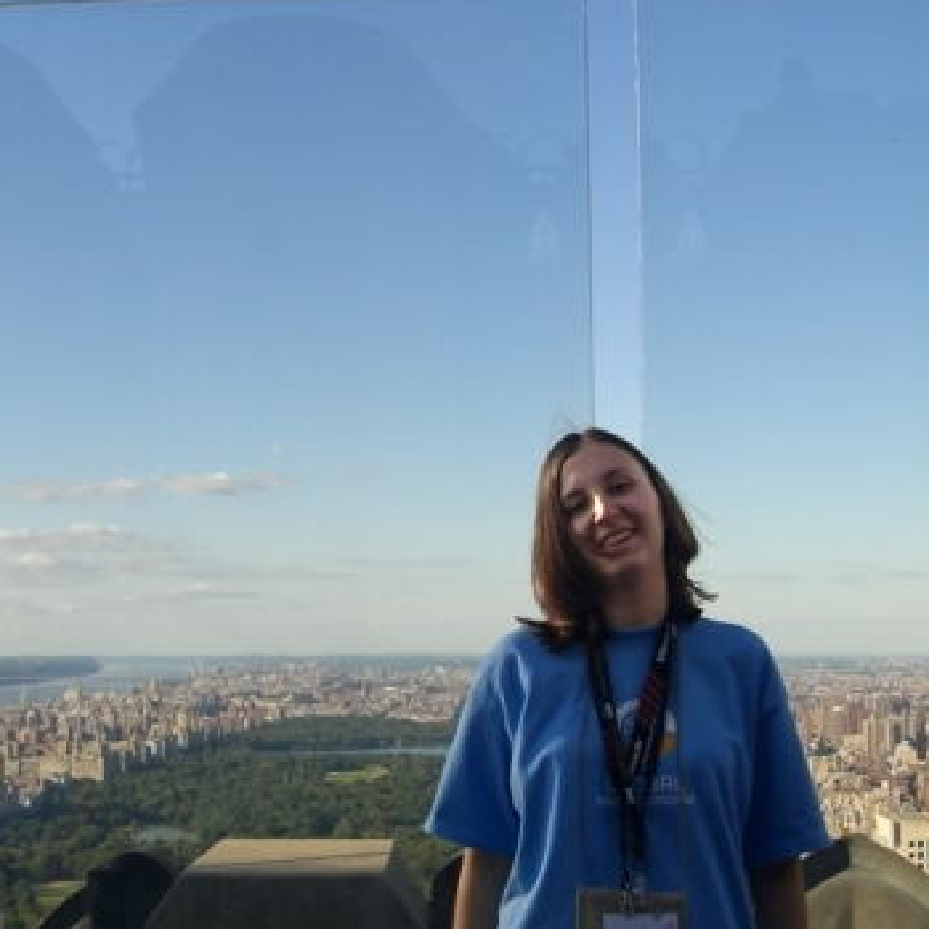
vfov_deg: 36.4
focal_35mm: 46
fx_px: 1397
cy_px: 613
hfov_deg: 36.8
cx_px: 454
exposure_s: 1/400
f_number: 4.4
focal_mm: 6.3
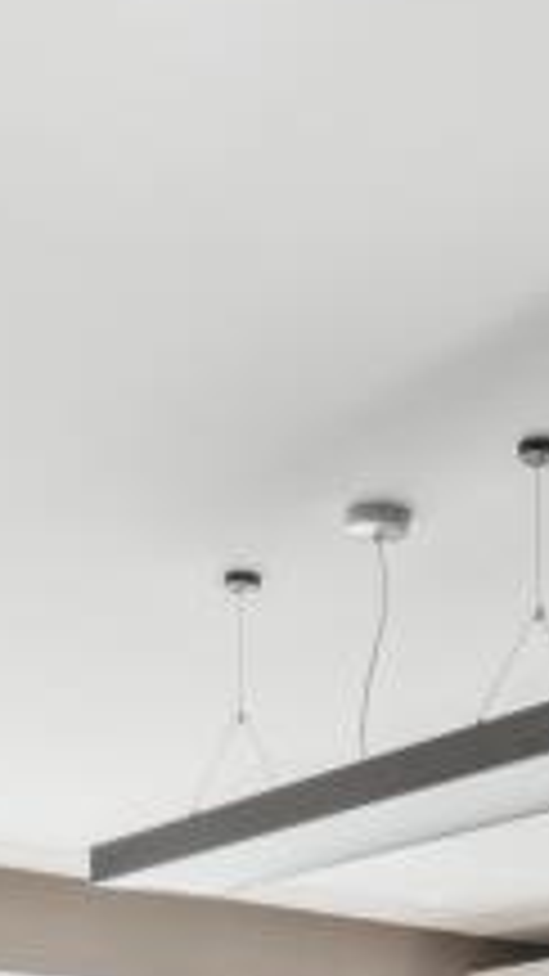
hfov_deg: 14.2
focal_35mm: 79
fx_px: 2045
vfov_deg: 23.2
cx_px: 837
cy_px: 1327
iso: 640
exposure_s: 1/60
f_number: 8
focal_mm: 16
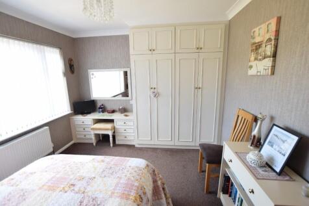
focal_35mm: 16
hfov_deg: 95.0
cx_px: 154
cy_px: 103
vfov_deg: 72.0
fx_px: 142
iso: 100
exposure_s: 1/20
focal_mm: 11
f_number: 3.5
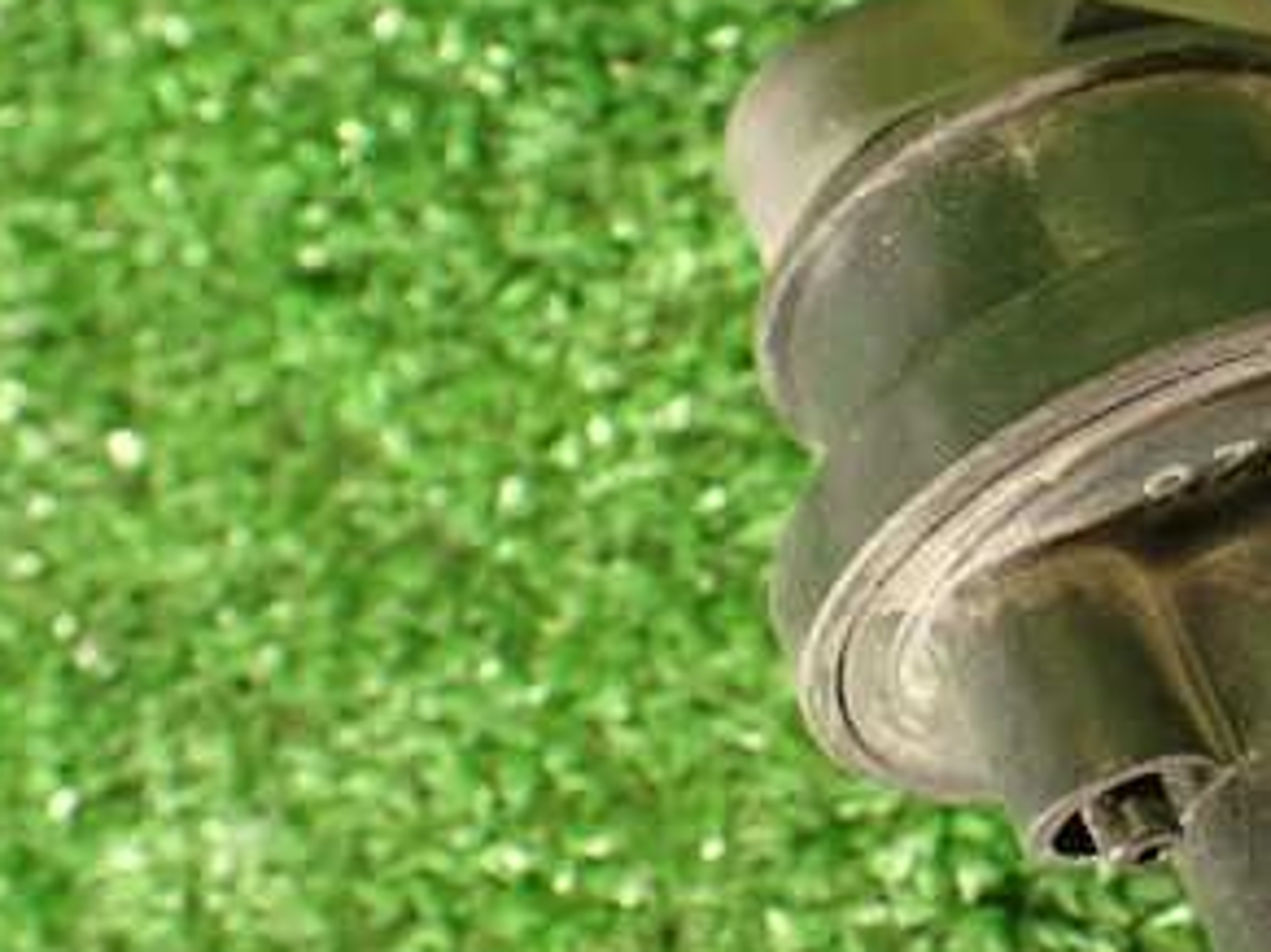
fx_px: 2422
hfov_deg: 28.0
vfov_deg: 22.2
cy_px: 341
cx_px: 1197
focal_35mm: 66
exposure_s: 1/30
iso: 200
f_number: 2.4
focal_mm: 5.79
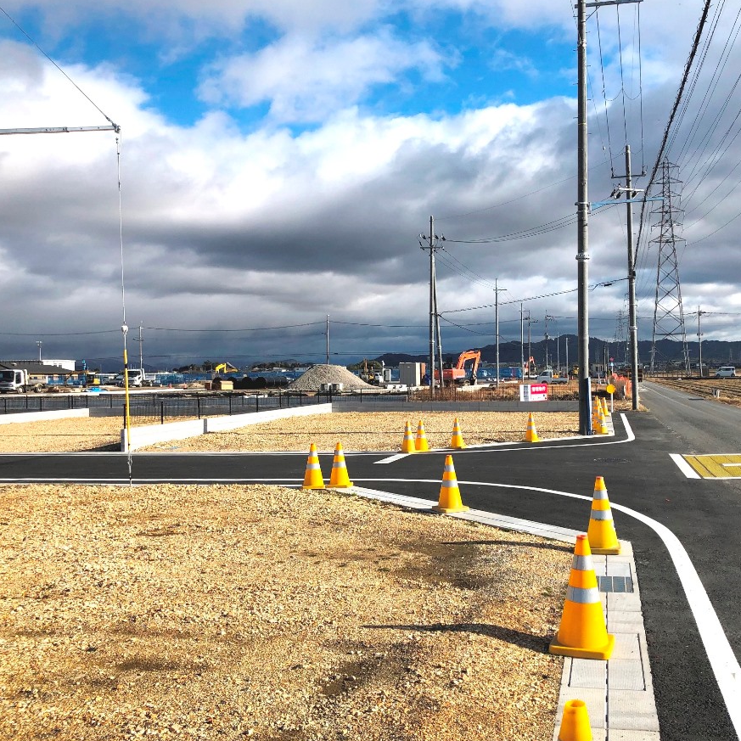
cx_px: 452
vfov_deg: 48.5
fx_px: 823
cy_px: 372
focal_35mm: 34
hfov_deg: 48.1
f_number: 1.8
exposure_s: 1/2525
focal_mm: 3.99
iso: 20
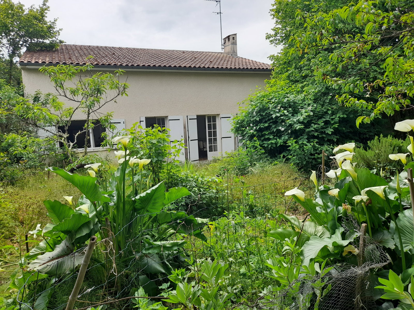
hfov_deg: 69.4
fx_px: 299
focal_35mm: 25
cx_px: 207
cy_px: 155
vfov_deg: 54.9
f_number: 2
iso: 20
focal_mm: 4.6
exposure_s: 1/276
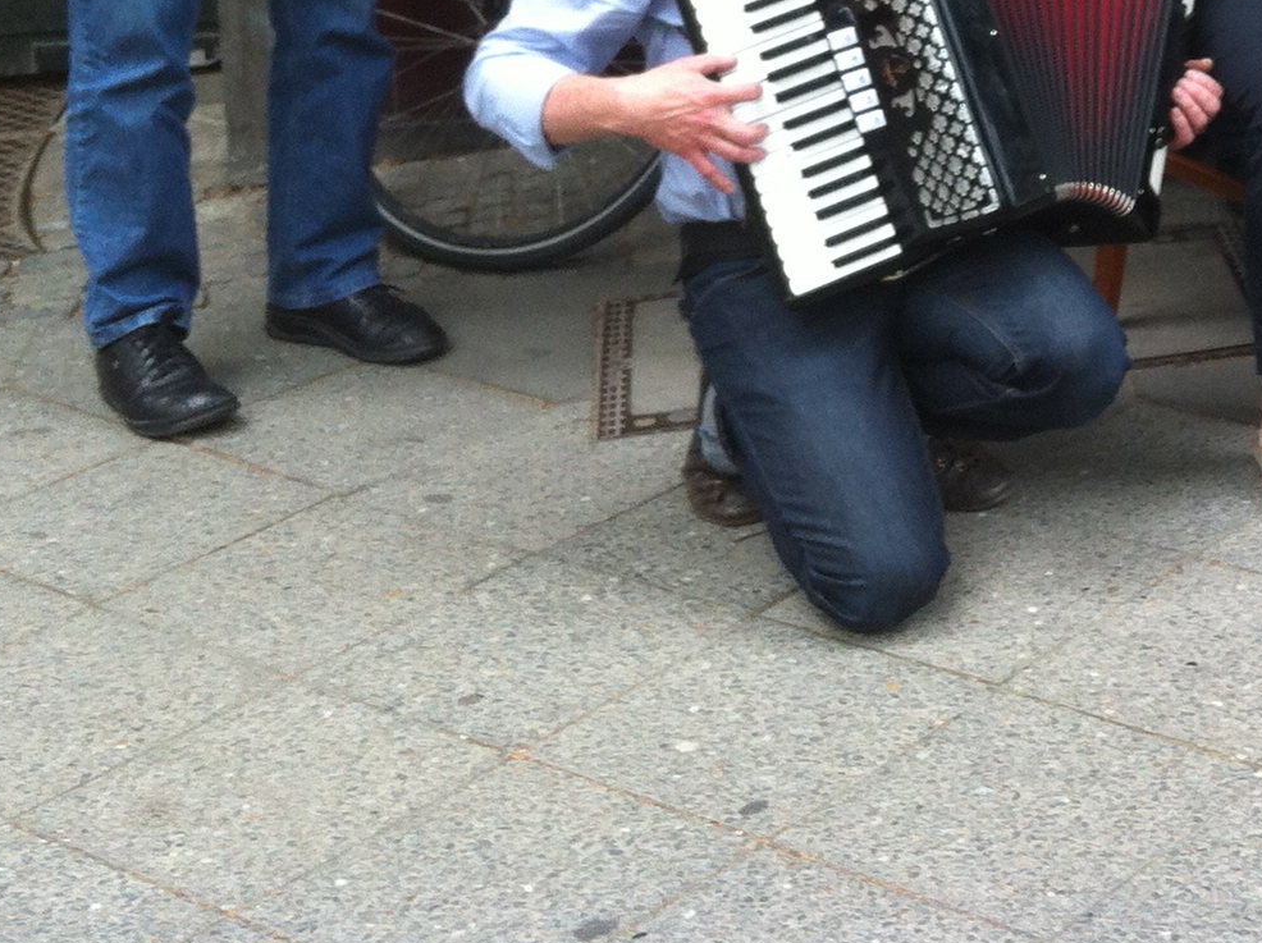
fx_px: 3350
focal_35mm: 92
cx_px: 1460
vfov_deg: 15.3
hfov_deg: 20.2
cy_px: -267
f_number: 2.8
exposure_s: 1/140
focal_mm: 3.85
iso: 80
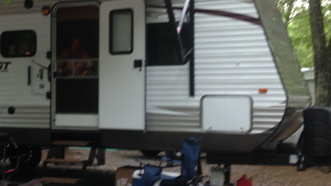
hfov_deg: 25.8
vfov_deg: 15.1
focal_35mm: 80
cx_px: 39
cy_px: 84
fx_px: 702
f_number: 2.4
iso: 50
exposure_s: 1/24
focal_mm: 4.13
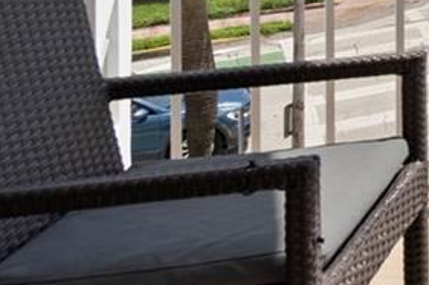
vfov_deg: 13.0
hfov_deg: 13.9
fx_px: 1084
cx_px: 1082
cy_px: -282
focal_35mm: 91
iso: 100
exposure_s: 1/250
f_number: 7.1
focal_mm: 16
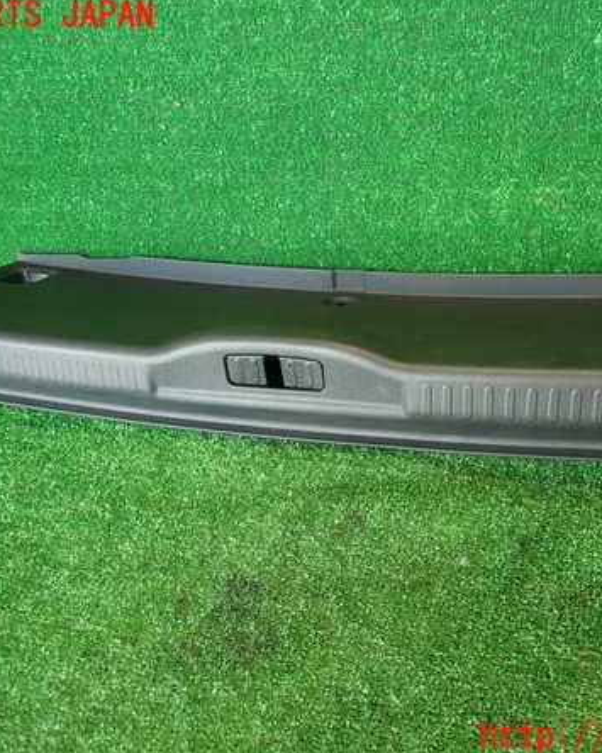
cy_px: 376
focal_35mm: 33
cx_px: 354
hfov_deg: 44.3
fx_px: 735
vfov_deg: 54.2
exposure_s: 1/50
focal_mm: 4.5
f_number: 2
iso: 200
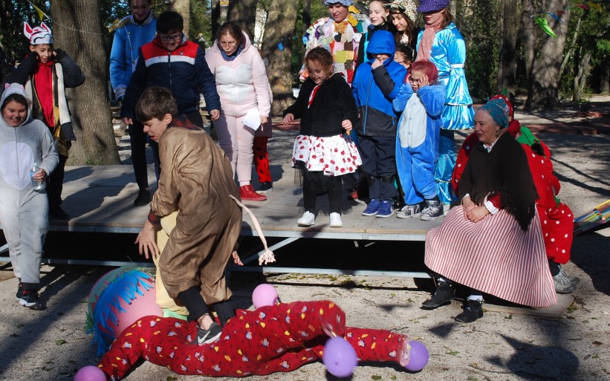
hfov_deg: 36.2
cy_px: 154
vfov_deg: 23.1
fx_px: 931
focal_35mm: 56
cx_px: 248
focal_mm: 30
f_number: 7.1
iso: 100
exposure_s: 1/200
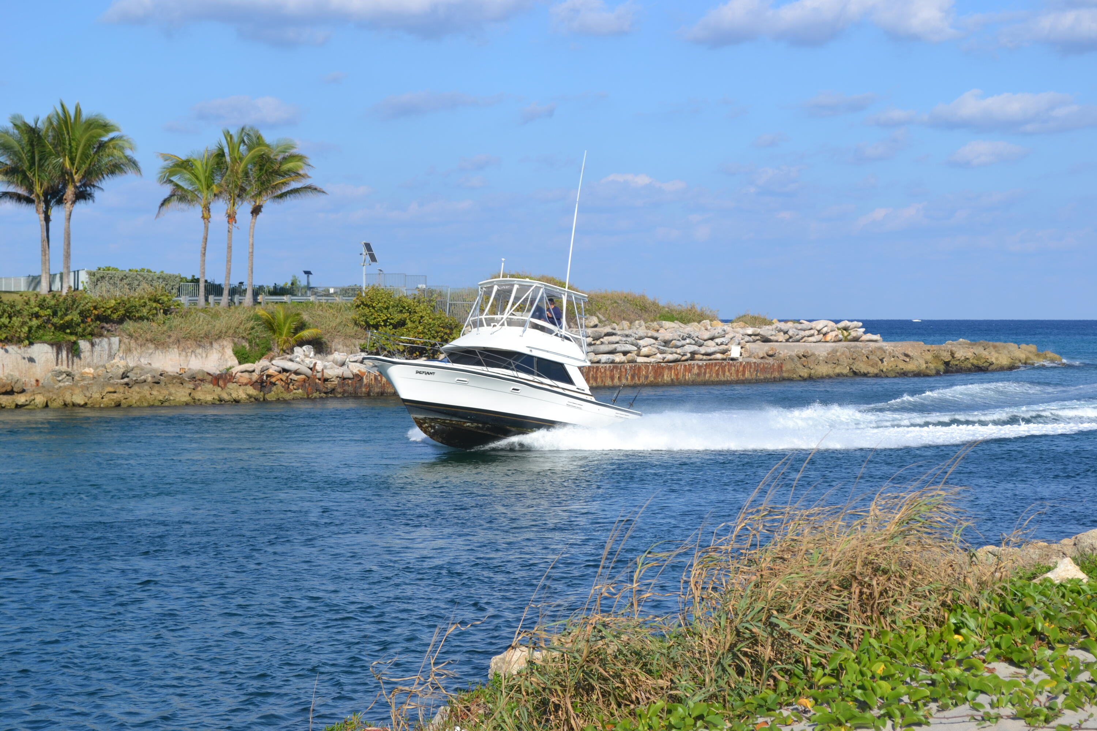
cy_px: 366
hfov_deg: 27.0
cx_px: 548
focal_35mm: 75
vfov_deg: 18.2
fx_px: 2285
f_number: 8
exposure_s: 1/250
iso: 100
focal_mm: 50
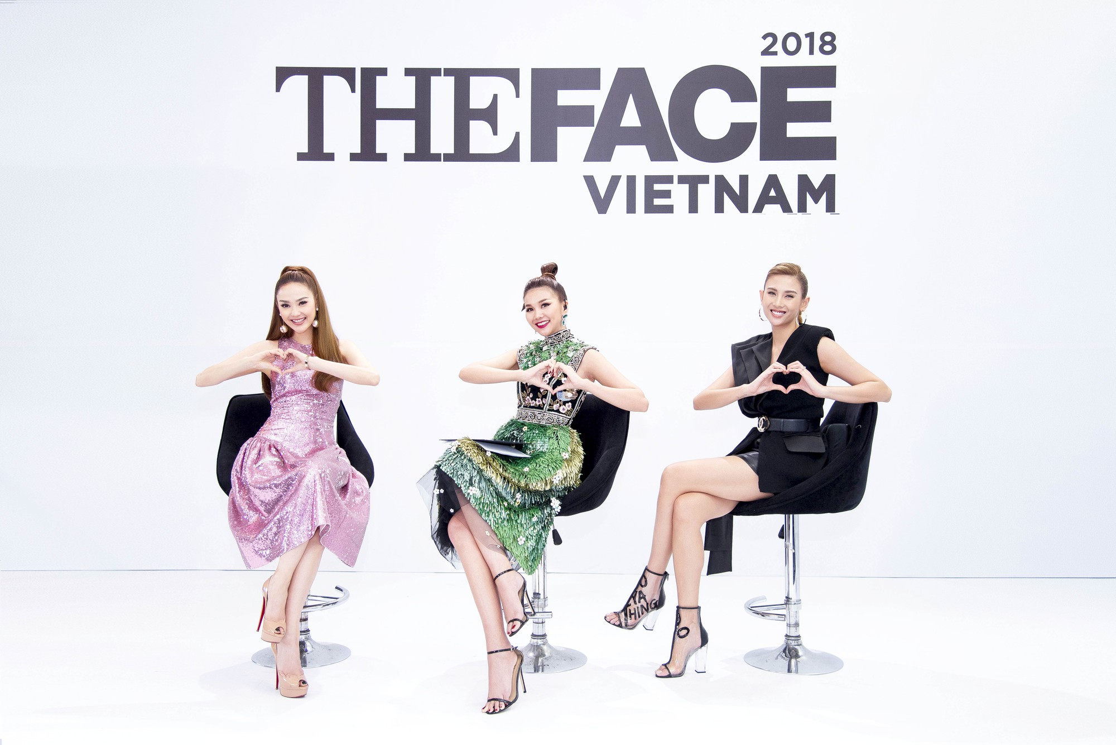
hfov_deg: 55.8
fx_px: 1054
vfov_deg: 38.9
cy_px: 372
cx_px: 558
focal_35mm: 34
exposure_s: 1/200
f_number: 4
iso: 1100
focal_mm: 34
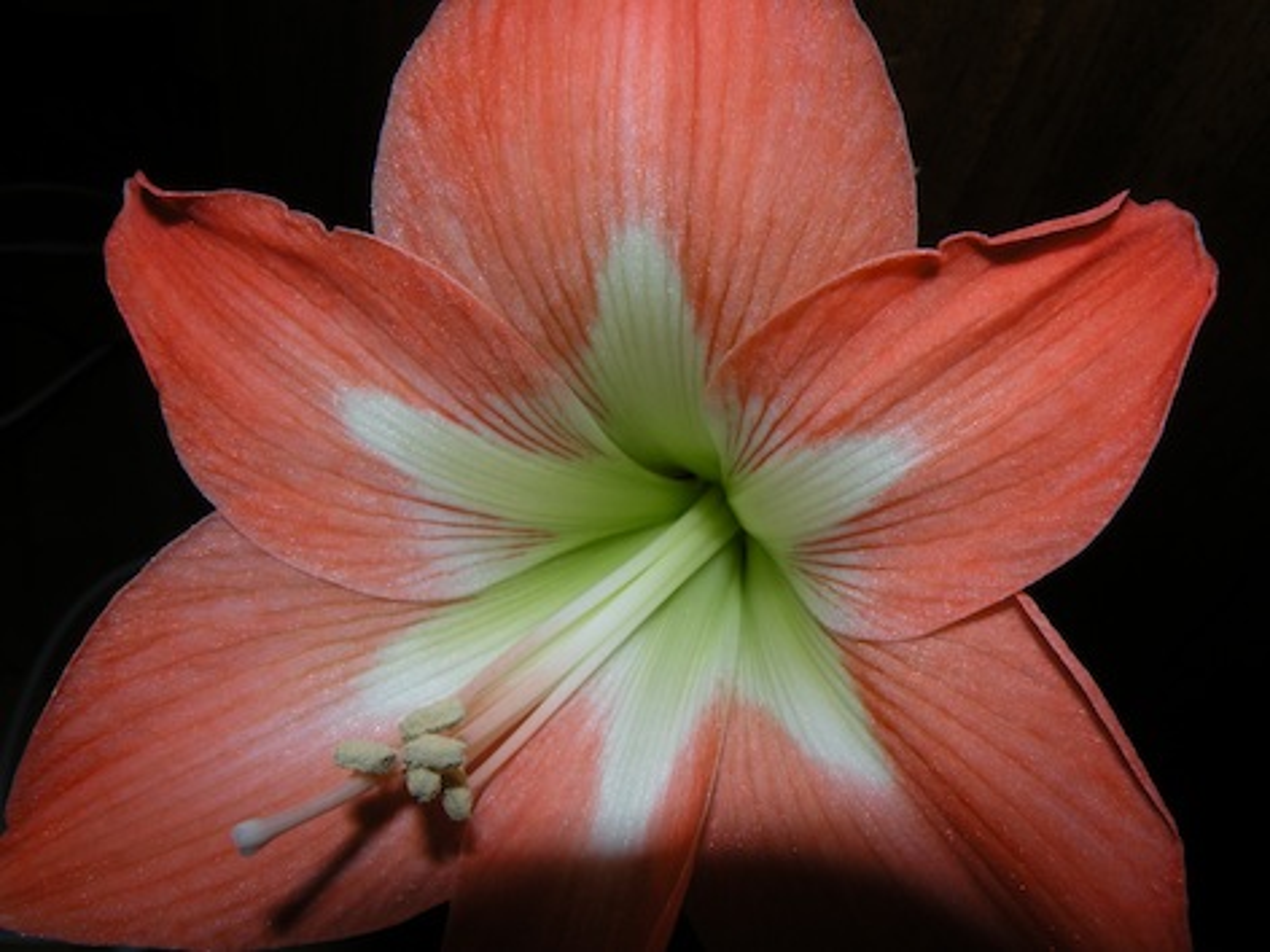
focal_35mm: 27
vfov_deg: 51.4
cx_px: 635
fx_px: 991
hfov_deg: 65.3
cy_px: 476
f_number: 8
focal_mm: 4.7
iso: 64
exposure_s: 1/60
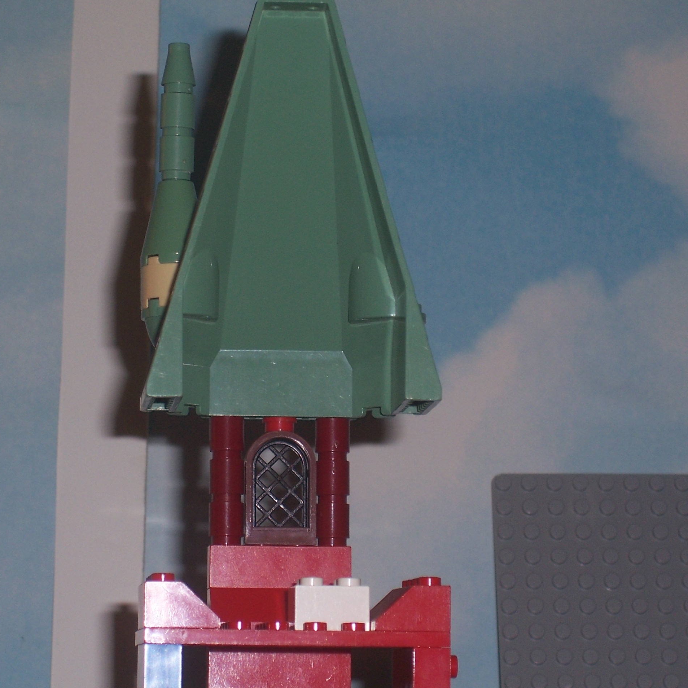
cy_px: 346
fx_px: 2721
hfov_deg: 14.4
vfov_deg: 14.4
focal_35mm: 121
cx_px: 301
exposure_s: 1/90
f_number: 4.6
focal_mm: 16.8
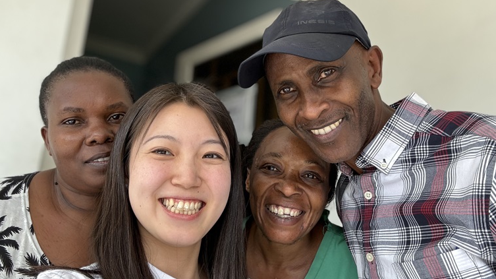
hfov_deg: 59.5
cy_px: 119
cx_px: 248
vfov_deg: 35.5
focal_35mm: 33
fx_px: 434
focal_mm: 2.69
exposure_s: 1/121
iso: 20
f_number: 1.9
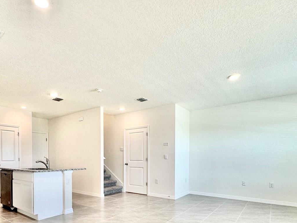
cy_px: 161
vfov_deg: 58.6
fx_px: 189
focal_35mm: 22
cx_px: 115
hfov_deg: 75.3
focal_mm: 2.22
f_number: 2.2
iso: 125
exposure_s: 1/120
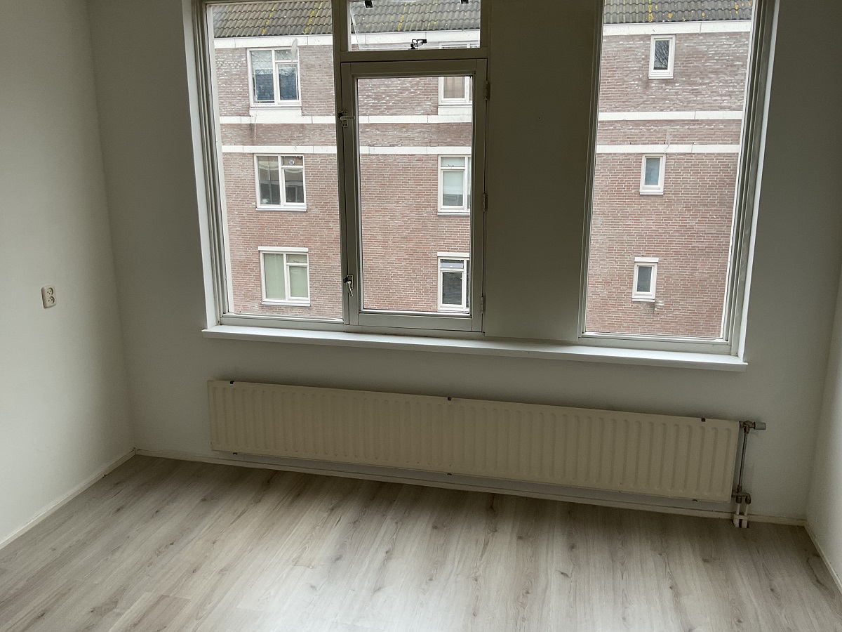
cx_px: 421
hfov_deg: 61.7
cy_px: 316
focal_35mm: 29
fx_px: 705
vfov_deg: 48.2
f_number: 1.8
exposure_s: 1/50
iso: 40
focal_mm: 3
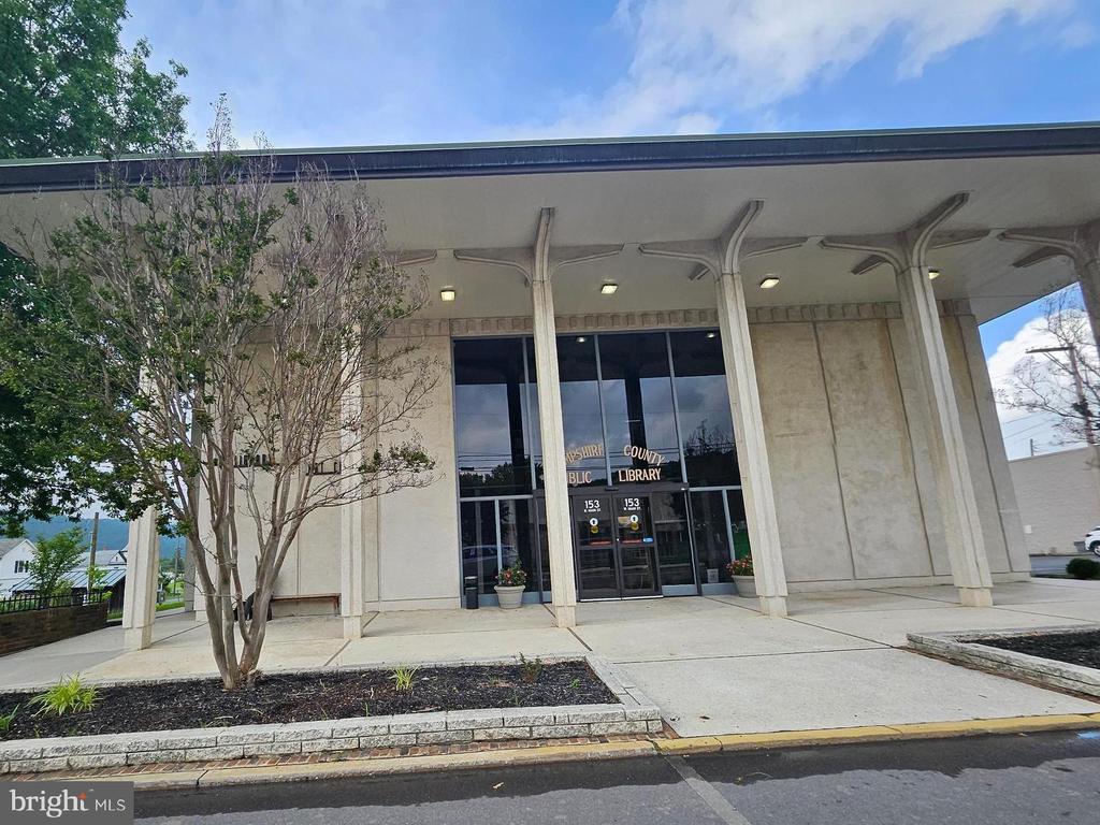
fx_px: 413
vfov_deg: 89.9
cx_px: 550
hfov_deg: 106.2
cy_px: 412
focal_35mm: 13
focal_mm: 1.74
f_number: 2.2
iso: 32
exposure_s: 1/488
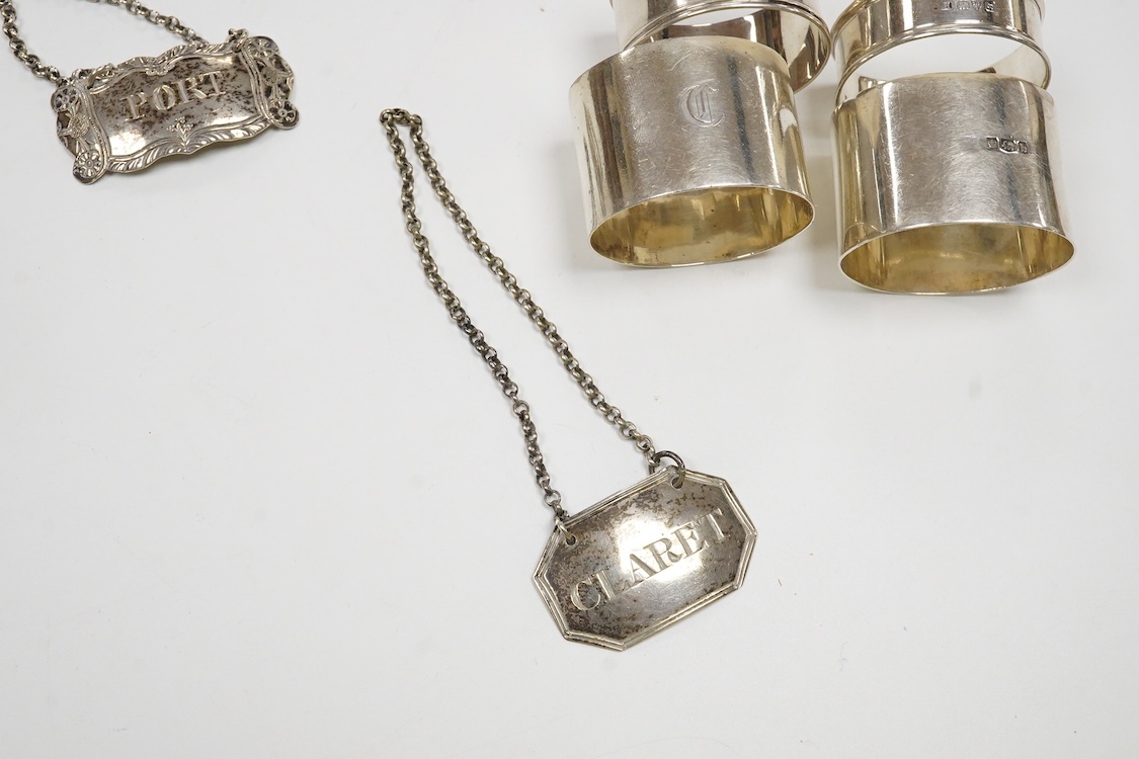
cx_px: 570
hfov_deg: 43.6
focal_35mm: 45
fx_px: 1424
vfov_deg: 29.9
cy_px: 380
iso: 2500
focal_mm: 30
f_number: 16
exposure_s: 1/160
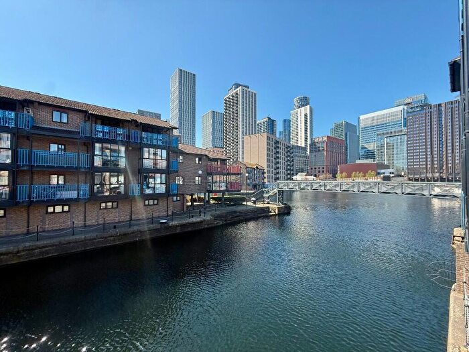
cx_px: 234
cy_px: 176
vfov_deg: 85.7
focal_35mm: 14
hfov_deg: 102.1
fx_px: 190
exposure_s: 1/751
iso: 64
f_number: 2.2
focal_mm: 2.22
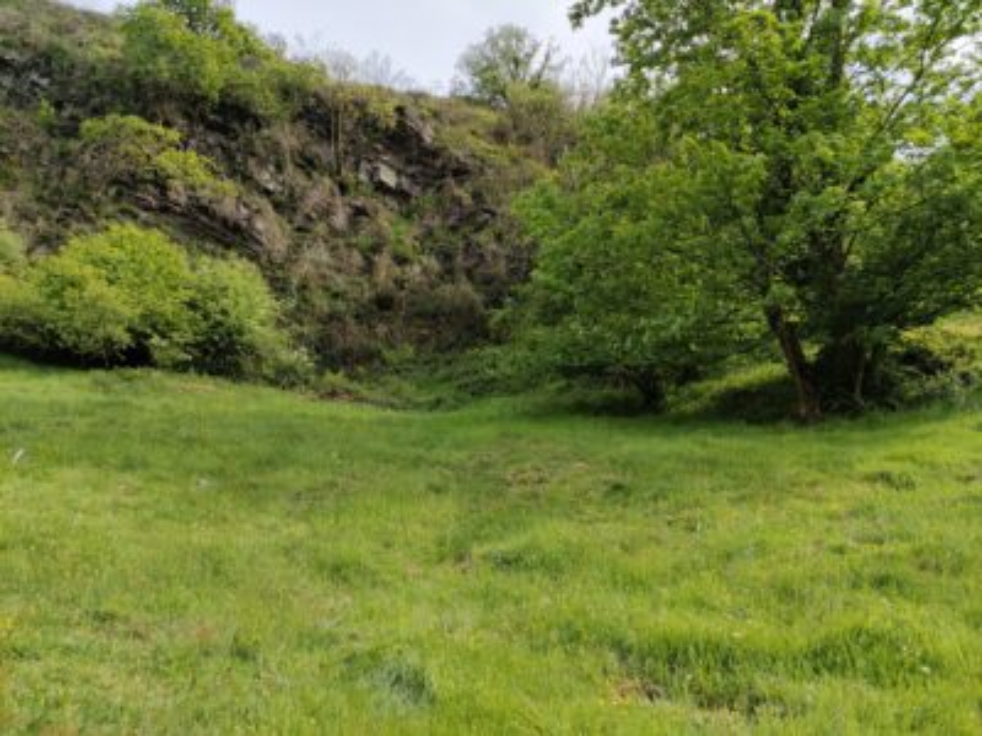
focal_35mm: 27
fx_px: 766
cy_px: 368
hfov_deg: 65.3
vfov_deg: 51.4
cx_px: 491
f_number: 1.7
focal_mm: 4.73
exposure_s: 1/1267
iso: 100
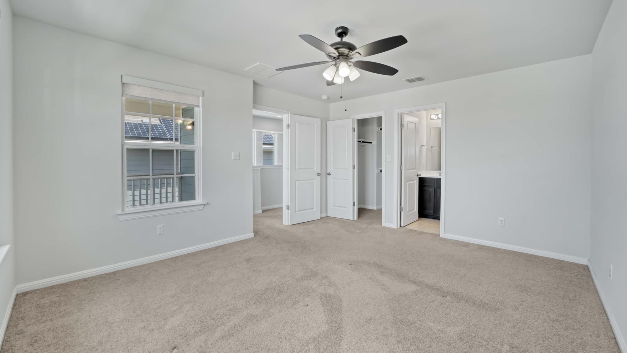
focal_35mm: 15
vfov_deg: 70.4
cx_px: 314
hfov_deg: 103.0
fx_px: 249
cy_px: 163
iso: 100
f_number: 8
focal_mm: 14
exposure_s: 1/20
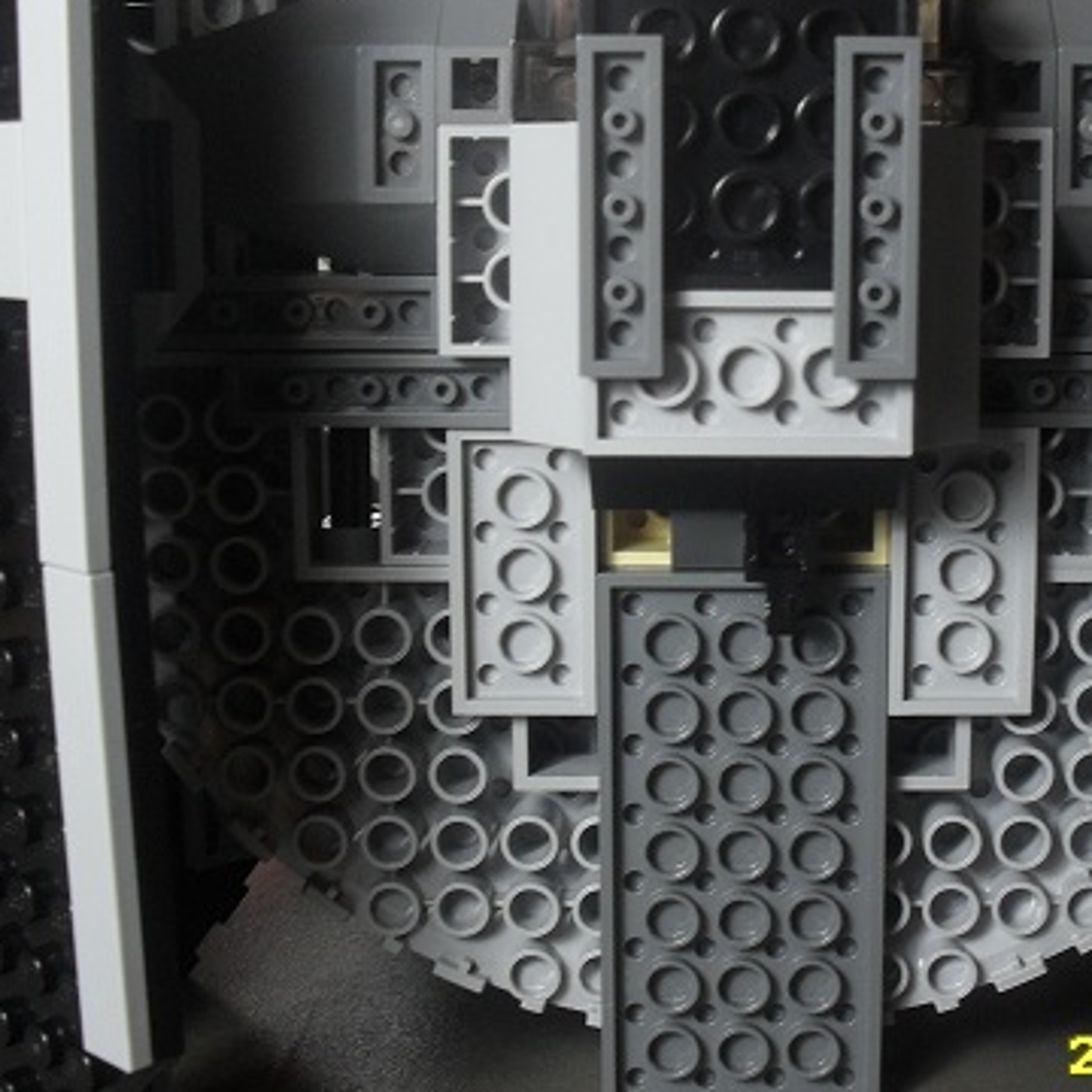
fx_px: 1963
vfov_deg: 31.0
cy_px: 467
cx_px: 758
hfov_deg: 30.8
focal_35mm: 55
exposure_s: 1/45
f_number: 3.2
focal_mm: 6.3
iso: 100
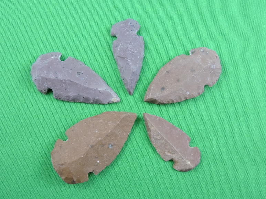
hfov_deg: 55.3
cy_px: 100
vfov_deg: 43.0
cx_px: 133
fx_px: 254
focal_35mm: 33
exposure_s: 1/100
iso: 800
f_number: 3.6
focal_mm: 5.9
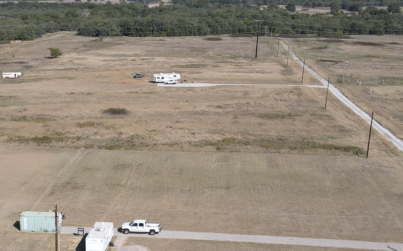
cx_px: 74
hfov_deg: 32.0
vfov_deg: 20.4
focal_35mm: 62
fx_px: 681
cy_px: 236
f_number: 2.8
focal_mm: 4.5
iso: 100
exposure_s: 1/725
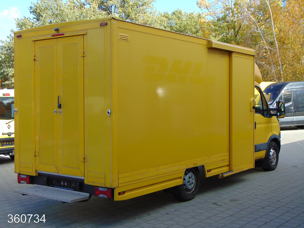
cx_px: 152
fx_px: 439
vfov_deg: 29.1
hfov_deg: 38.2
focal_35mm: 50
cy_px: 114
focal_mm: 9
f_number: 3.5
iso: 80
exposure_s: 1/125
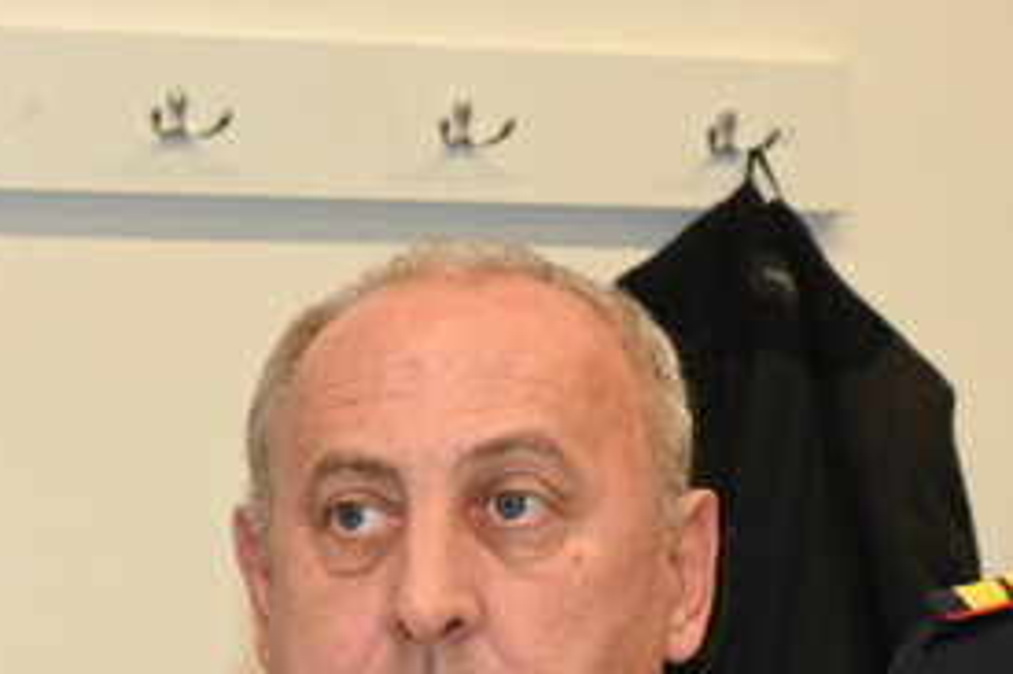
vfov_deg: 9.0
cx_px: 210
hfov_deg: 13.7
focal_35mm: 149
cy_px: 926
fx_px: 4190
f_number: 5
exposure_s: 1/60
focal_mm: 40
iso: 1400
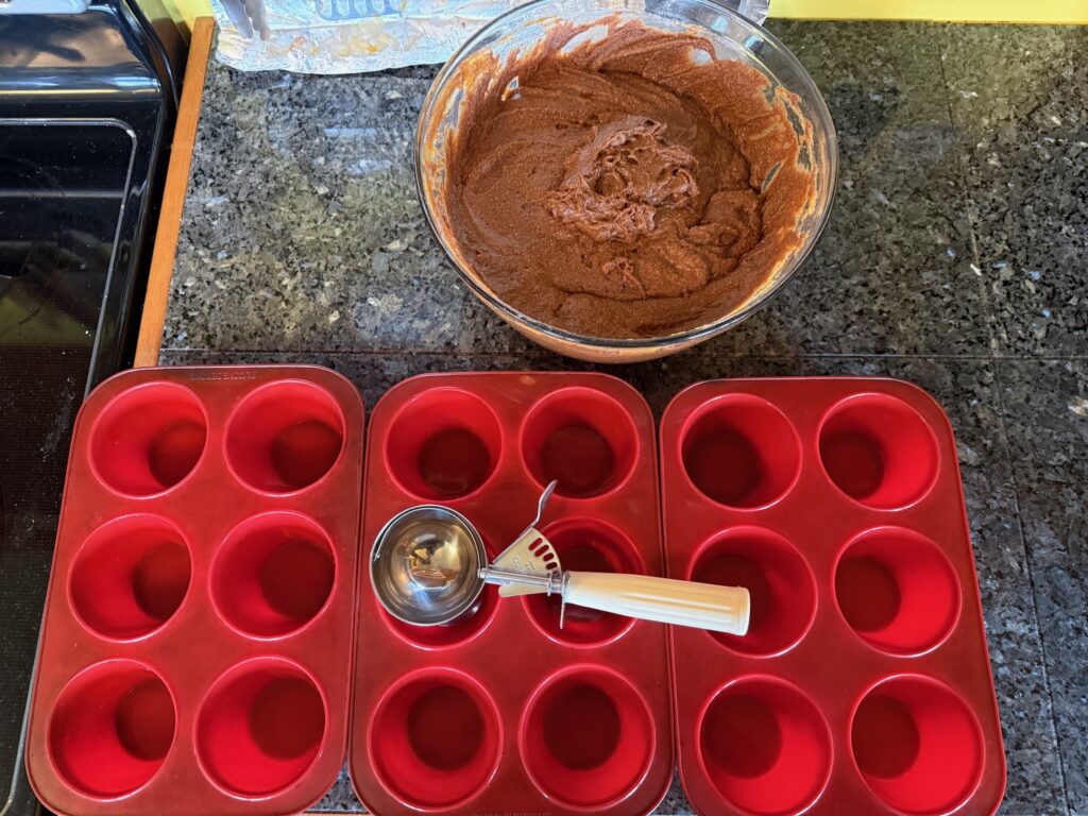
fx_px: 754
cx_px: 544
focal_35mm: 24
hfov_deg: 71.6
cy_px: 408
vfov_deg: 56.8
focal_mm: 6.76
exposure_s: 1/40
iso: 1000
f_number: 1.78
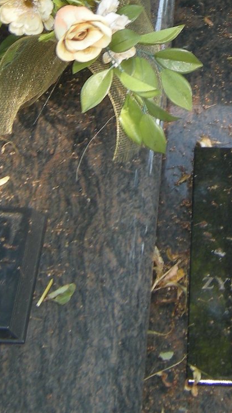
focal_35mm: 89
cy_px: -31
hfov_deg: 13.5
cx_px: 191
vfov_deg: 22.7
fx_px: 974
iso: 64
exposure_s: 1/53.3
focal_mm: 5.3
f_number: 2.9
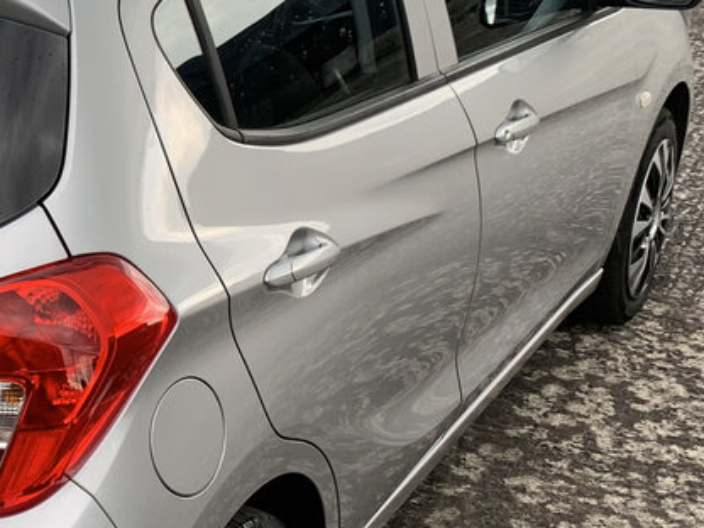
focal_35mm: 80
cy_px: 272
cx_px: -27
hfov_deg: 23.2
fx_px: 1627
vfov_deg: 18.4
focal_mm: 4.25
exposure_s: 1/121
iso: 32
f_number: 1.8
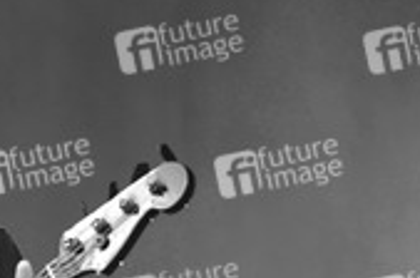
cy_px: 355
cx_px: -36
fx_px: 4669
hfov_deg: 5.1
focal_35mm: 401
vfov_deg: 3.4
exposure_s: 1/320
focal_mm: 150
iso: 160
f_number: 4
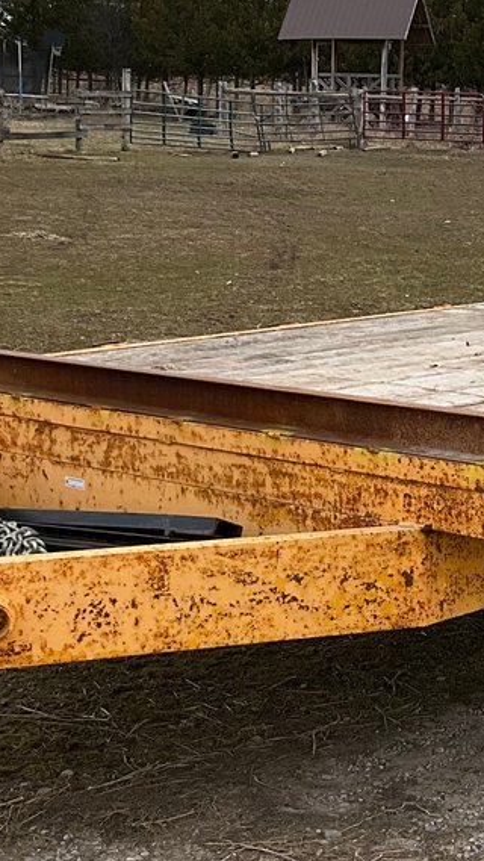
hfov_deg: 14.2
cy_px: 490
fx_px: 1917
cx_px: 477
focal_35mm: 84
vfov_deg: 25.3
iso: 25
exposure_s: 1/759
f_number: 1.8
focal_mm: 3
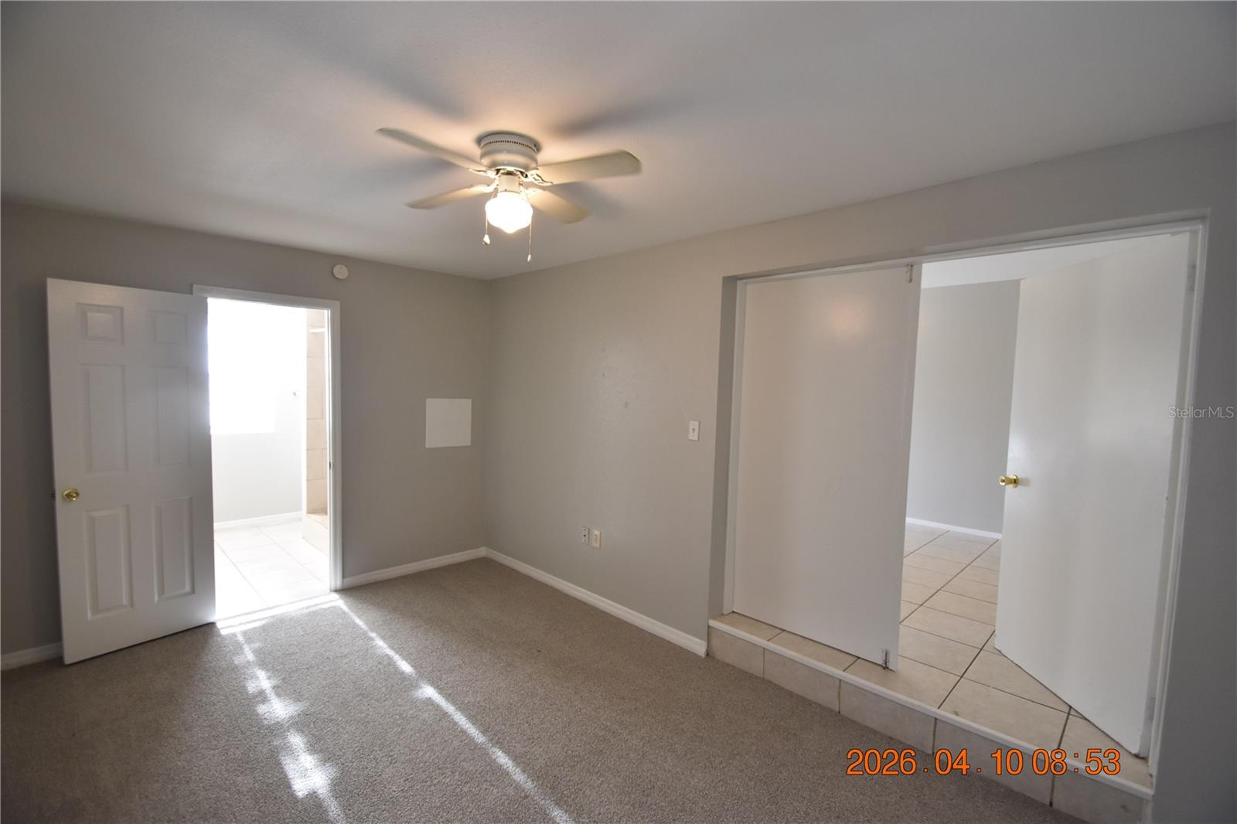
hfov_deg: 100.4
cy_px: 412
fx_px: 515
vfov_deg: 77.3
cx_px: 618
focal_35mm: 15
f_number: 3.5
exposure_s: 1/90
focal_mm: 10
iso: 800
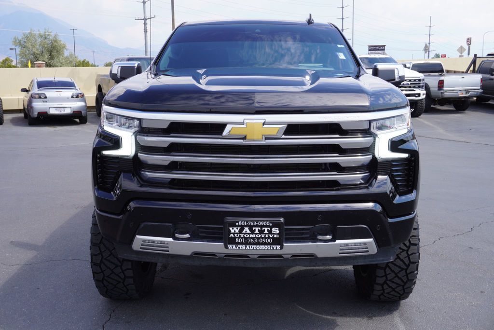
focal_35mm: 36
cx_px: 247
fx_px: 494
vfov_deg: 36.9
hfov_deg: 53.1
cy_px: 165
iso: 100
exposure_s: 1/125
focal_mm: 24
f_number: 9
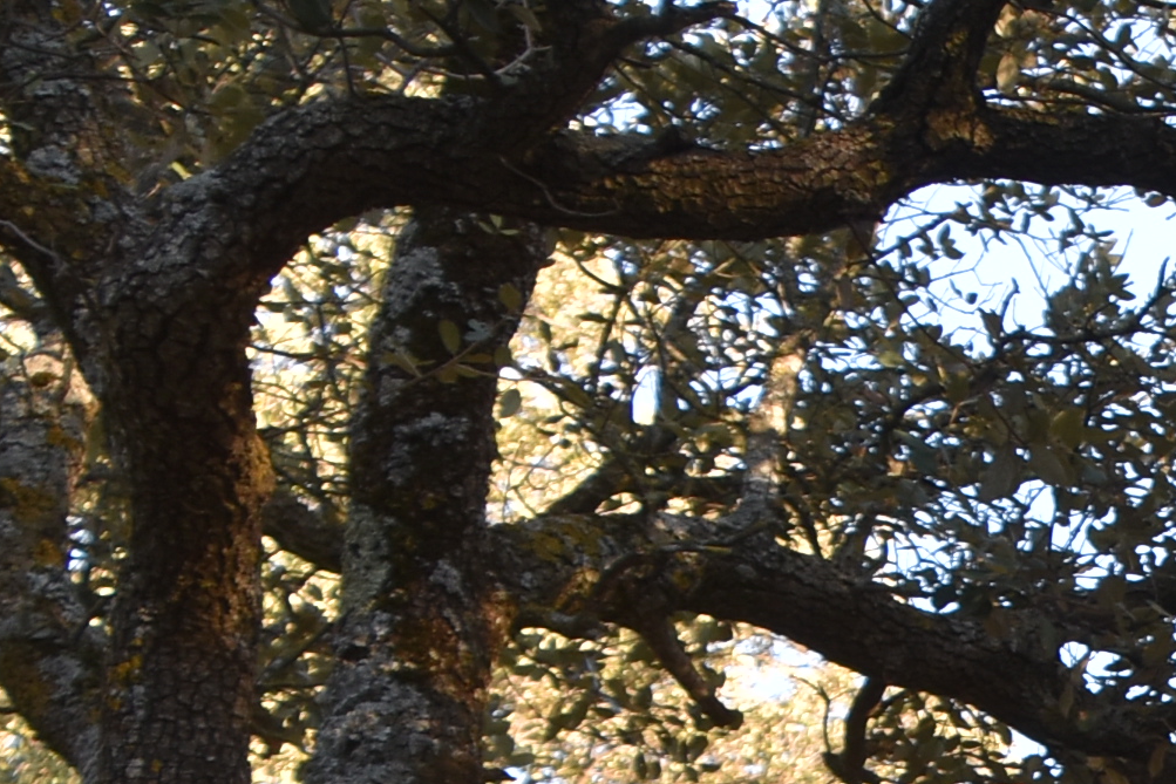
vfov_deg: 10.8
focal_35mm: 121
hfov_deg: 14.6
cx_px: 2175
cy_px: 1252
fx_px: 3953
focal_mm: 18
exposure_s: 1/250
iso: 250
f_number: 5.6
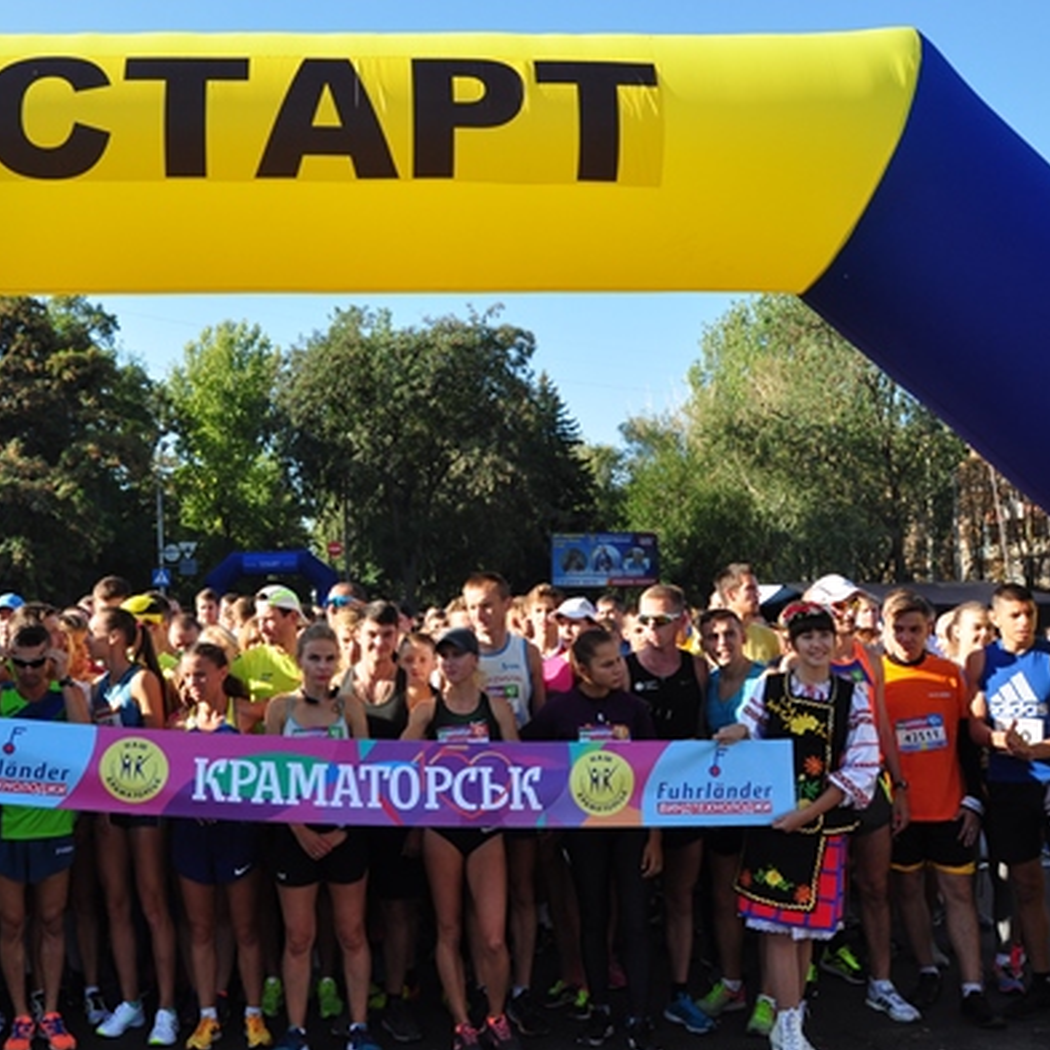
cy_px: 530
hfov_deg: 46.4
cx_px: 345
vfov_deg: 47.2
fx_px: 1201
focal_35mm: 35
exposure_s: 1/400
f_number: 8
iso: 400
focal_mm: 18
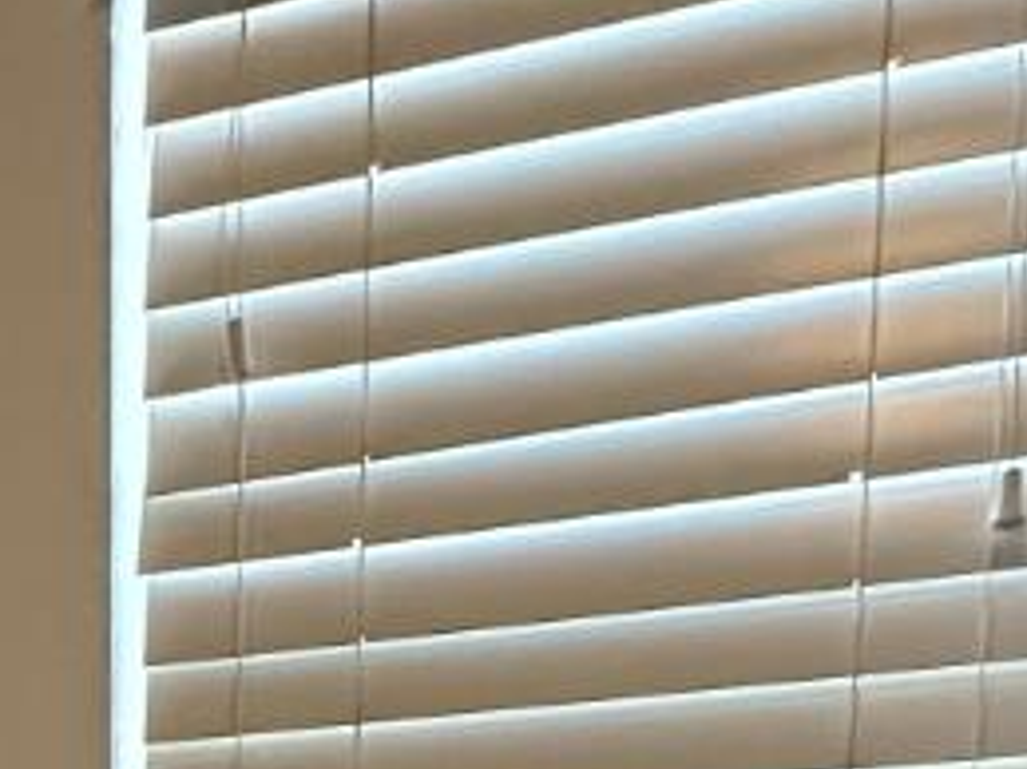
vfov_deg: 14.7
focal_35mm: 81
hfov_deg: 21.3
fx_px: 2402
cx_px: -400
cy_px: 1572
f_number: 2.2
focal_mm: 2.22
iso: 320
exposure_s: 1/60
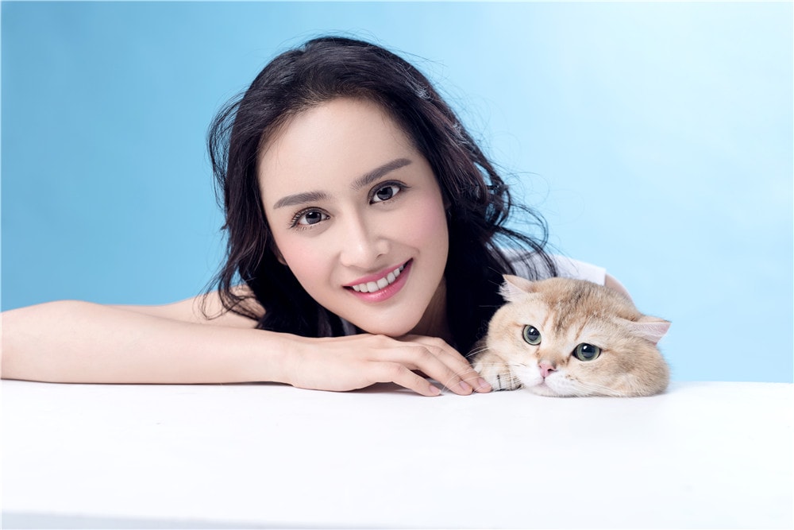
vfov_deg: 27.0
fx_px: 1103
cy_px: 265
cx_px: 397
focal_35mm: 50
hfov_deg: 39.6
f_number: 4
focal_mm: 50
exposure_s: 1/160
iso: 100
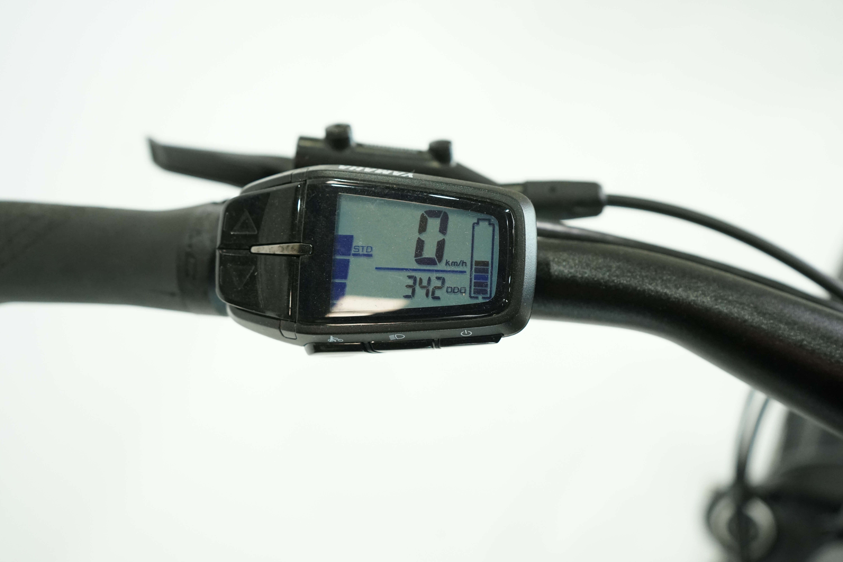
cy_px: 281
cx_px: 422
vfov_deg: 37.9
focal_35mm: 35
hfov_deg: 54.4
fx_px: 820
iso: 2500
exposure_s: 1/200
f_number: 5
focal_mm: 35
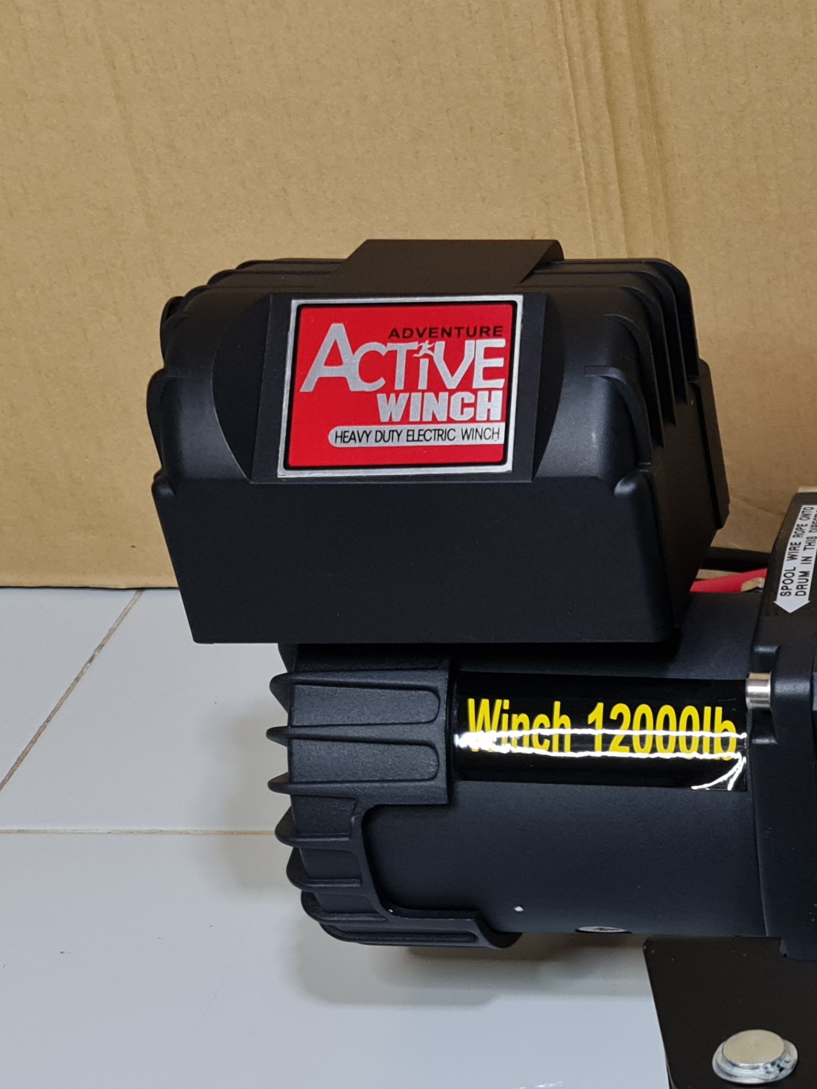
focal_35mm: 68
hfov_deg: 19.6
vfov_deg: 27.3
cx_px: 1107
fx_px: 2140
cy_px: 1025
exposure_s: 1/50
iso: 200
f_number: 1.8
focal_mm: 7
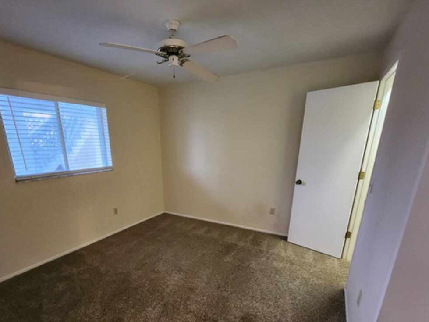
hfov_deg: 90.7
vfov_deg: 72.9
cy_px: 210
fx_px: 211
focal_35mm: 17
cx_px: 192
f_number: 2.2
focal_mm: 1.74
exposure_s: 1/30
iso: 640
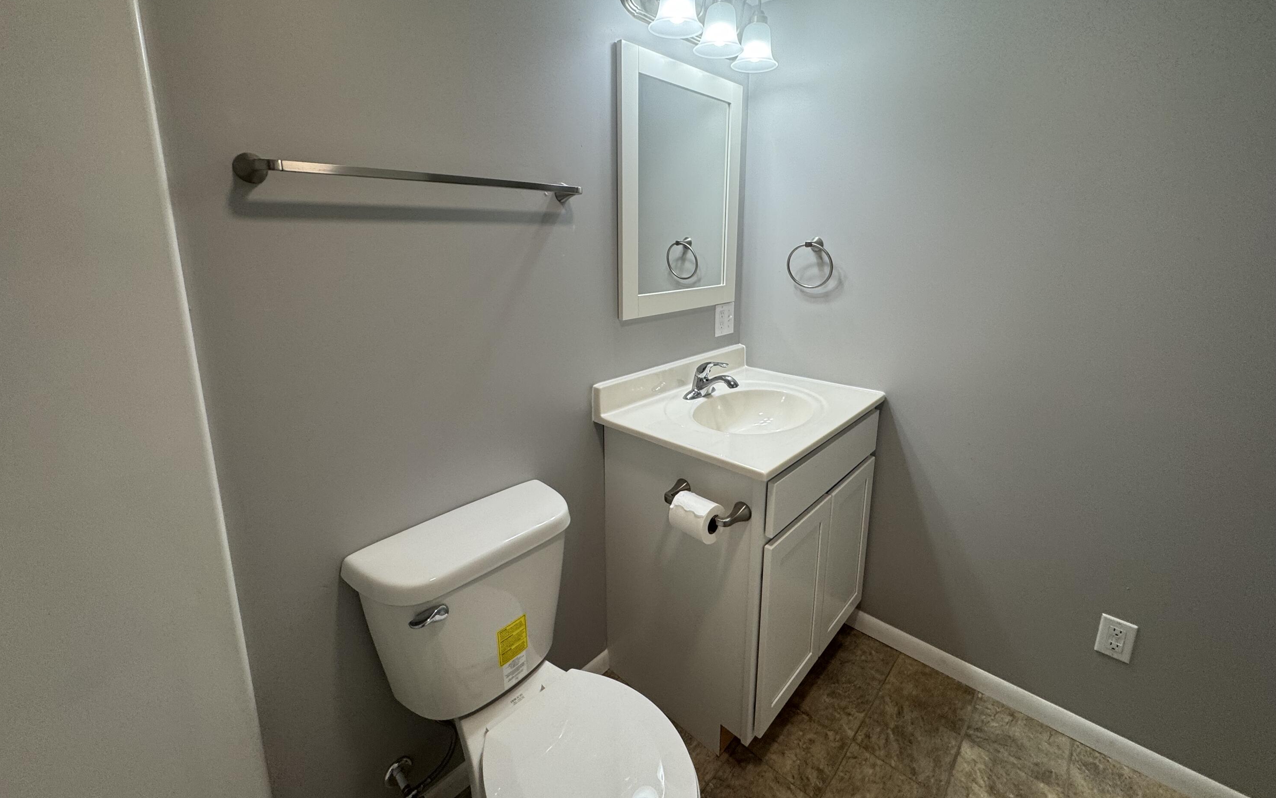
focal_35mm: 15
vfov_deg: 74.4
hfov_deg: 101.5
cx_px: 633
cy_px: 341
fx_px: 522
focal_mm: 2.22
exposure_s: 1/120
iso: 100
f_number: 2.2
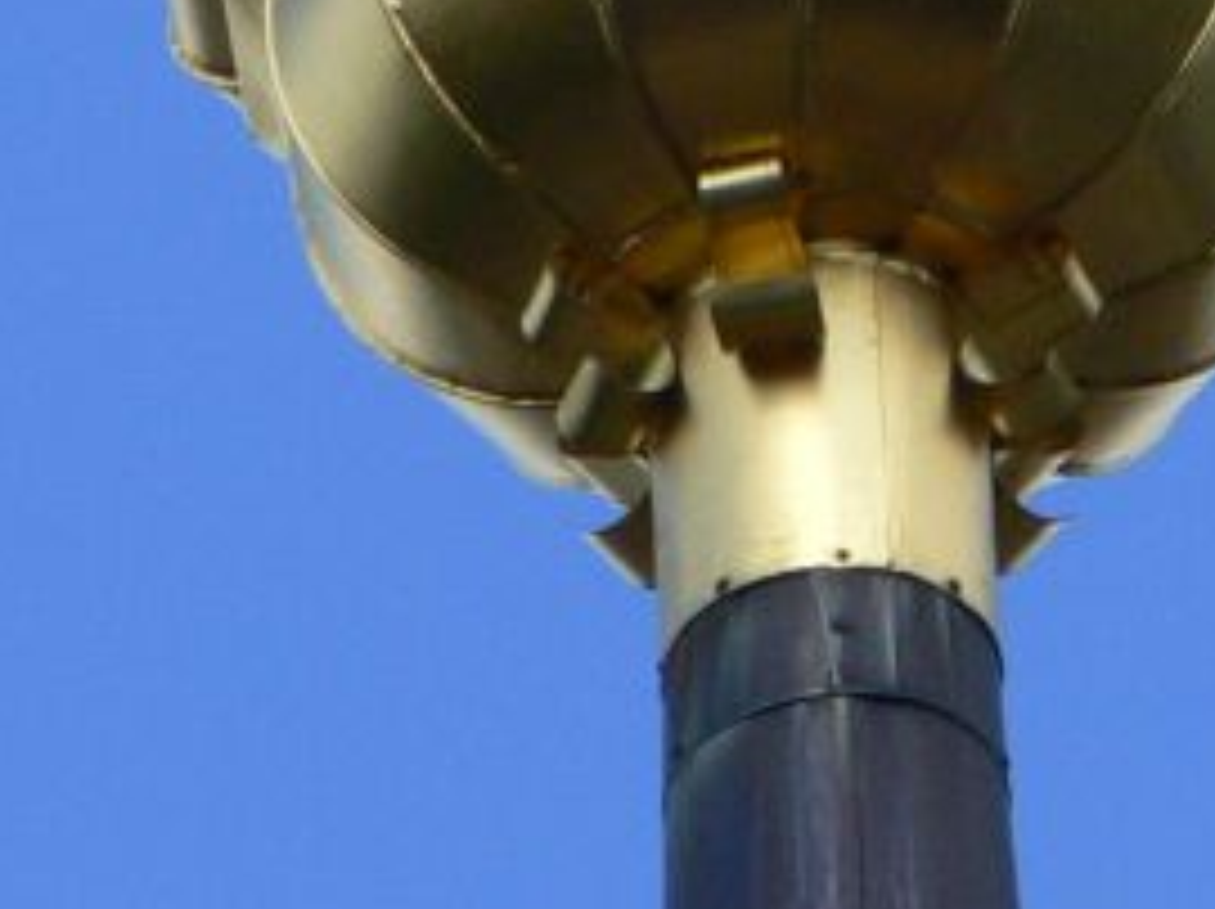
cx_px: 900
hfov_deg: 1.0
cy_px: -1136
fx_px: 71259
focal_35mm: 2032
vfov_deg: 0.7
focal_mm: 88.8
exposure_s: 1/400
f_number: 5.6
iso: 100
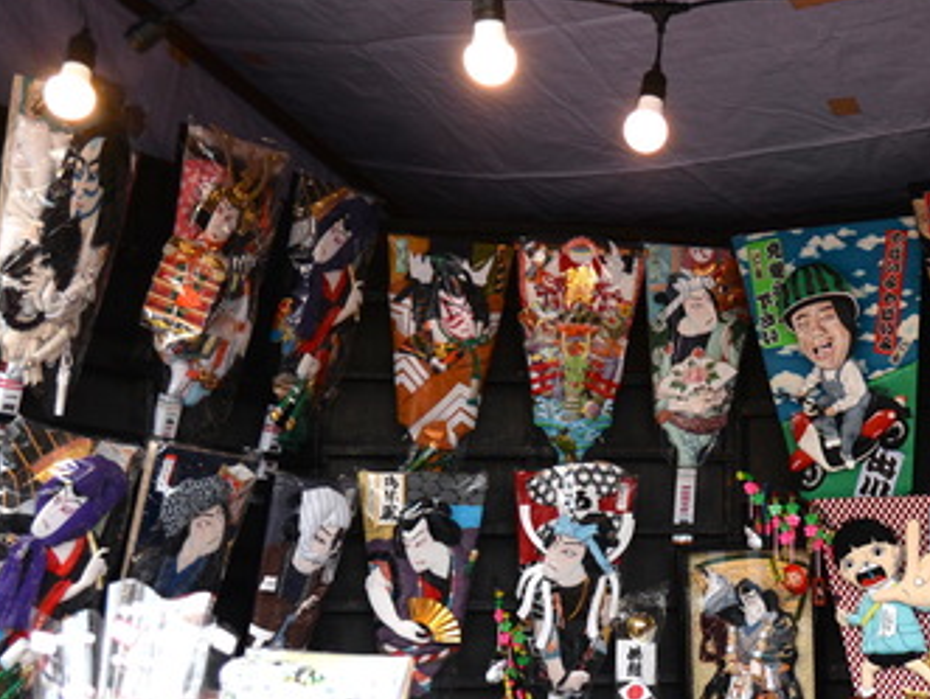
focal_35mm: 65
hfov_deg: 28.3
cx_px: 885
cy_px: 528
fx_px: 1748
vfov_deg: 22.4
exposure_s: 1/800
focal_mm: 28
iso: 800
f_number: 4
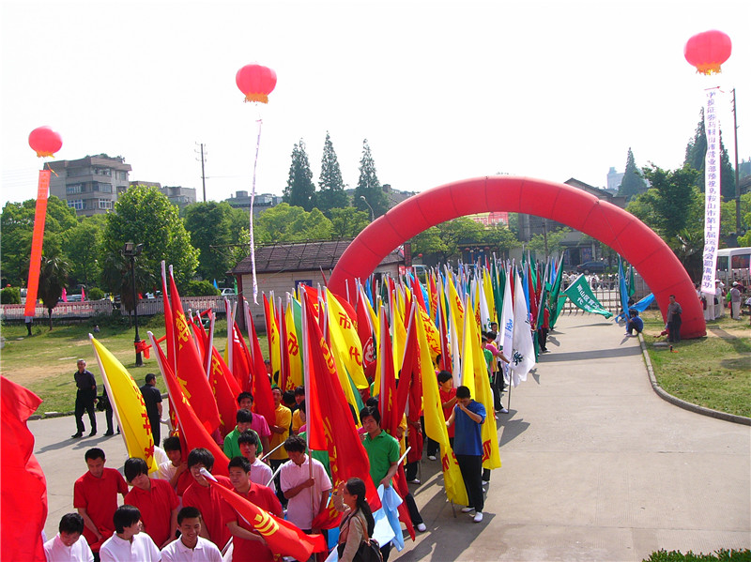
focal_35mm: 36
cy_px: 281
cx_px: 376
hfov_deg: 51.4
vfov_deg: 39.6
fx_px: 781
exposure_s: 1/400
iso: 50
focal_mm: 6
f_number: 4
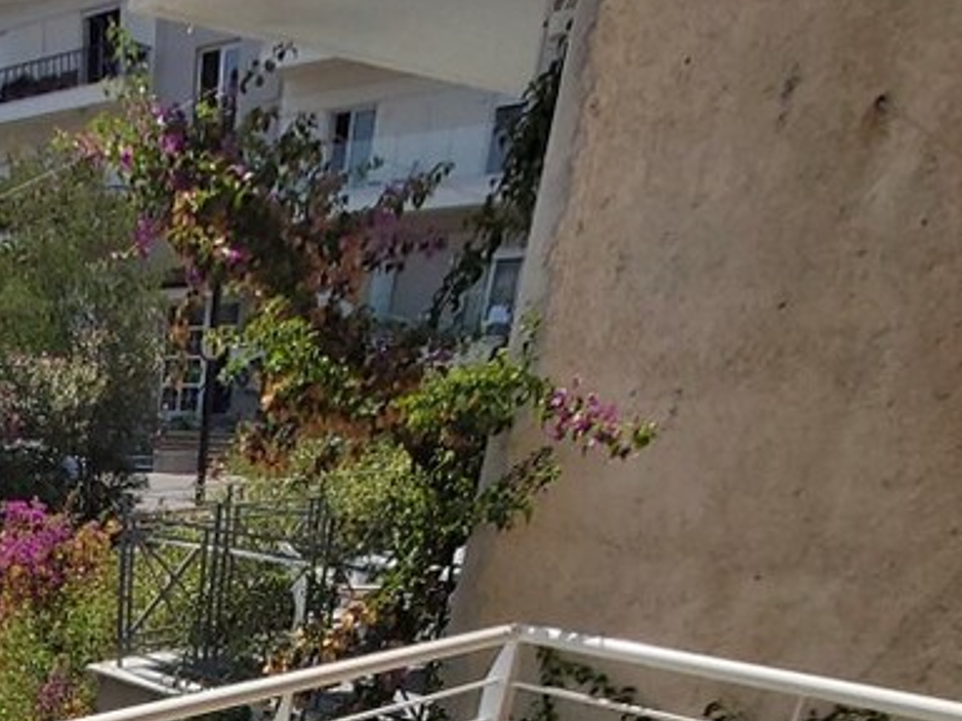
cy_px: 951
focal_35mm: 32
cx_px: -3
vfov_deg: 32.4
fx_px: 889
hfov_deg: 47.2
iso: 40
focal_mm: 1.42
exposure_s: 1/2943
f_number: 2.2
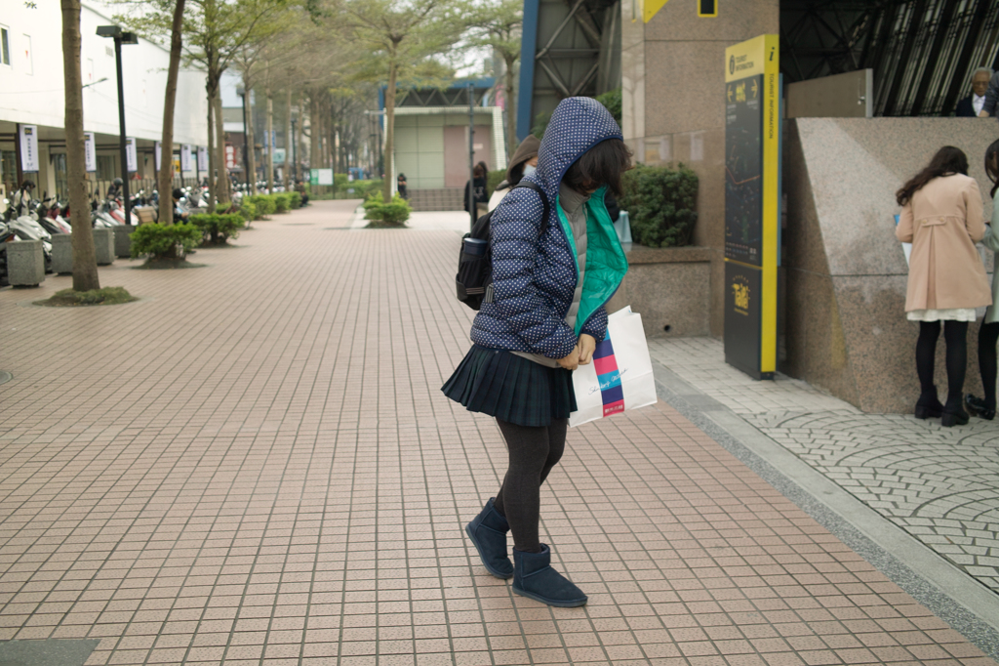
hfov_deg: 47.4
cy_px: 333
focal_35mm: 41
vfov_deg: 32.6
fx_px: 1137
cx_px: 500
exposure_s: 1/200
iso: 100
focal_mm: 24.2
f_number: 2.8
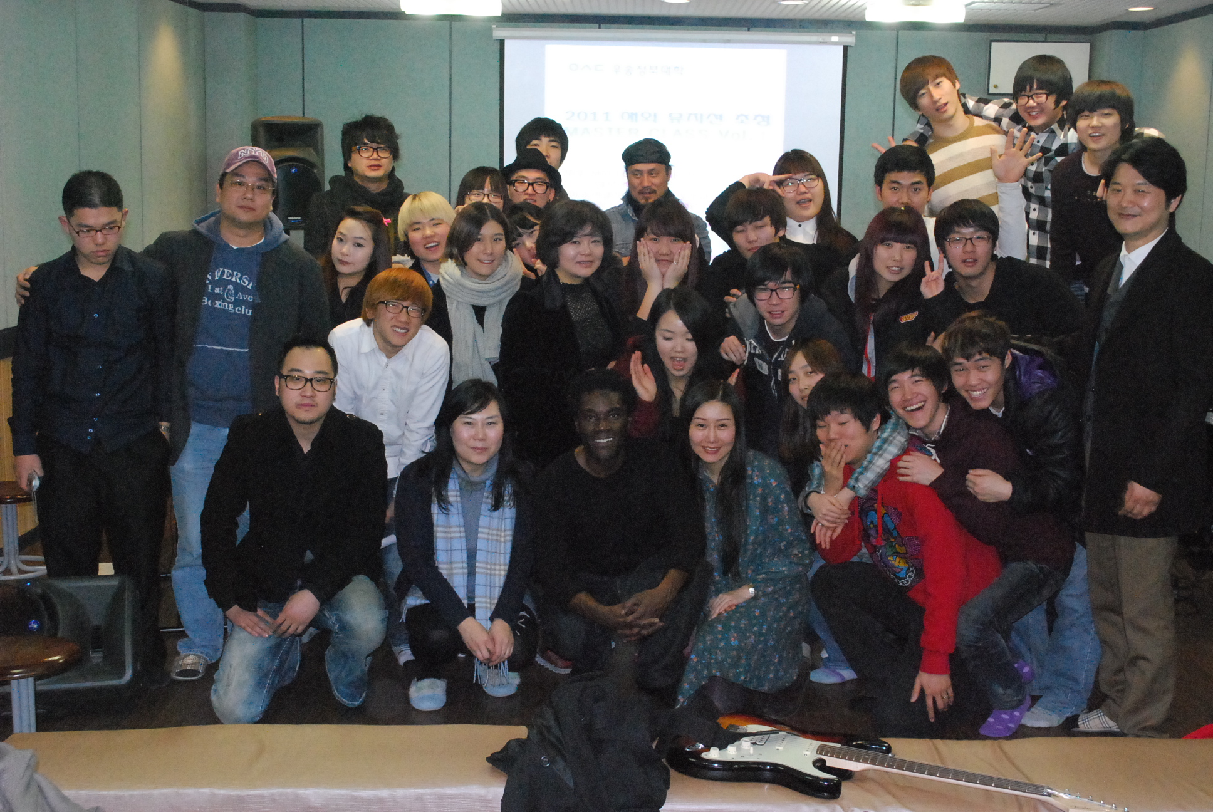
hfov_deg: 43.6
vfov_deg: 29.9
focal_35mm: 45
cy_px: 406
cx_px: 606
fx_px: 1518
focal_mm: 30
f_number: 7.1
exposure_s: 1/60
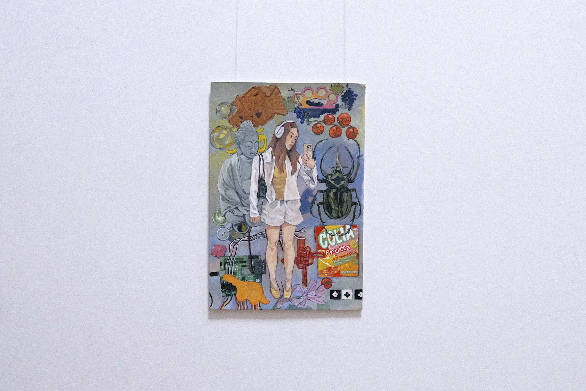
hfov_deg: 43.6
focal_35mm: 45
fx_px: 732
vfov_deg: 29.9
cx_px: 296
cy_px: 206
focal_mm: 26.5
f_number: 3.6
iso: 6400
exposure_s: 1/680
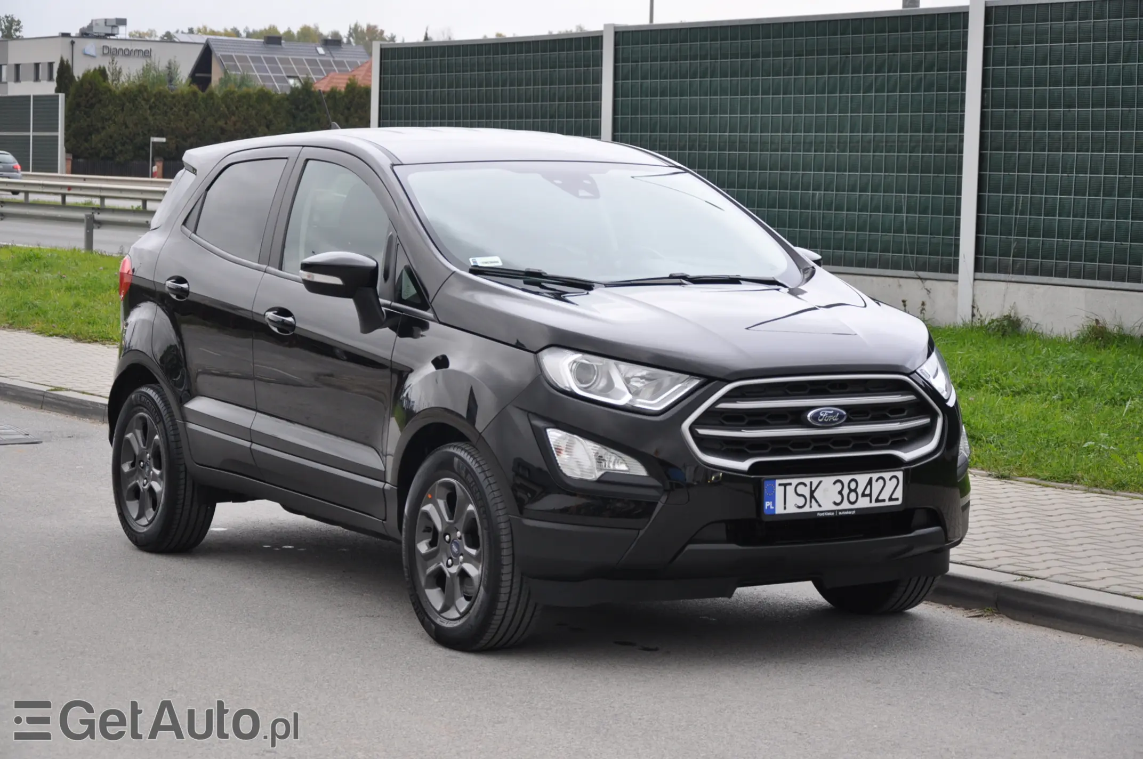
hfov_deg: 23.4
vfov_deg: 15.7
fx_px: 2759
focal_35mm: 87
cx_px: 572
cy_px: 380
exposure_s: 1/125
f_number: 5.3
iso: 400
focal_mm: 58
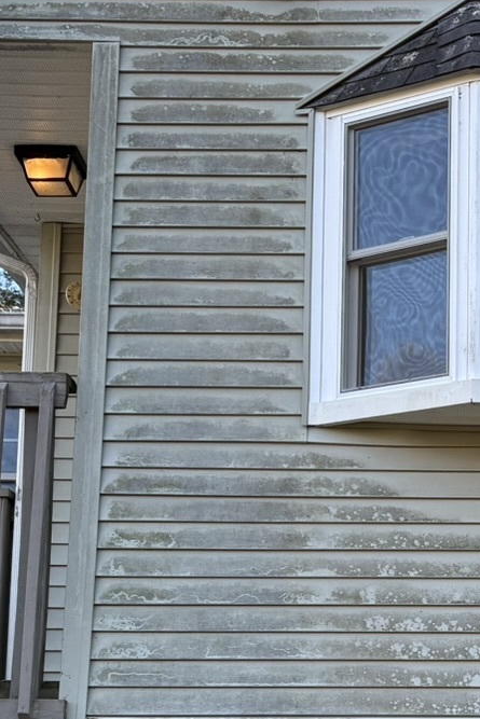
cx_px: 535
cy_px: 614
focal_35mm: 83
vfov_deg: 23.9
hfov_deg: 16.0
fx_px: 1659
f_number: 1.6
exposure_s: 1/472
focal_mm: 5.96
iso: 64
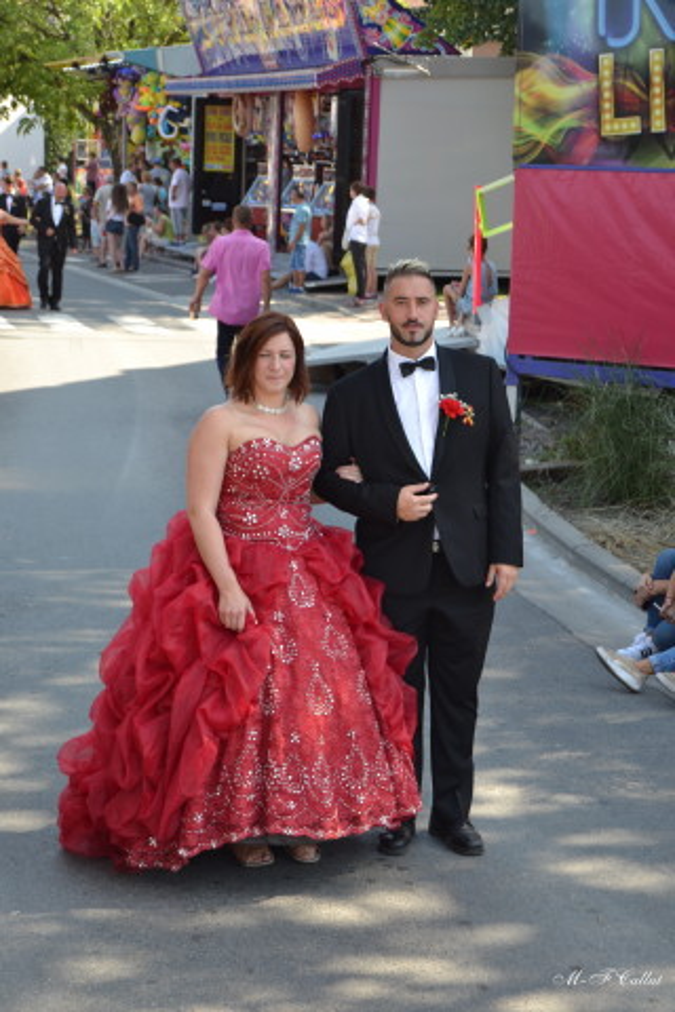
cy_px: 506
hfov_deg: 17.5
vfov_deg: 26.0
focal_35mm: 78
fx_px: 2194
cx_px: 338
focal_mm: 52
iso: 160
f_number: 5.6
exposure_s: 1/125
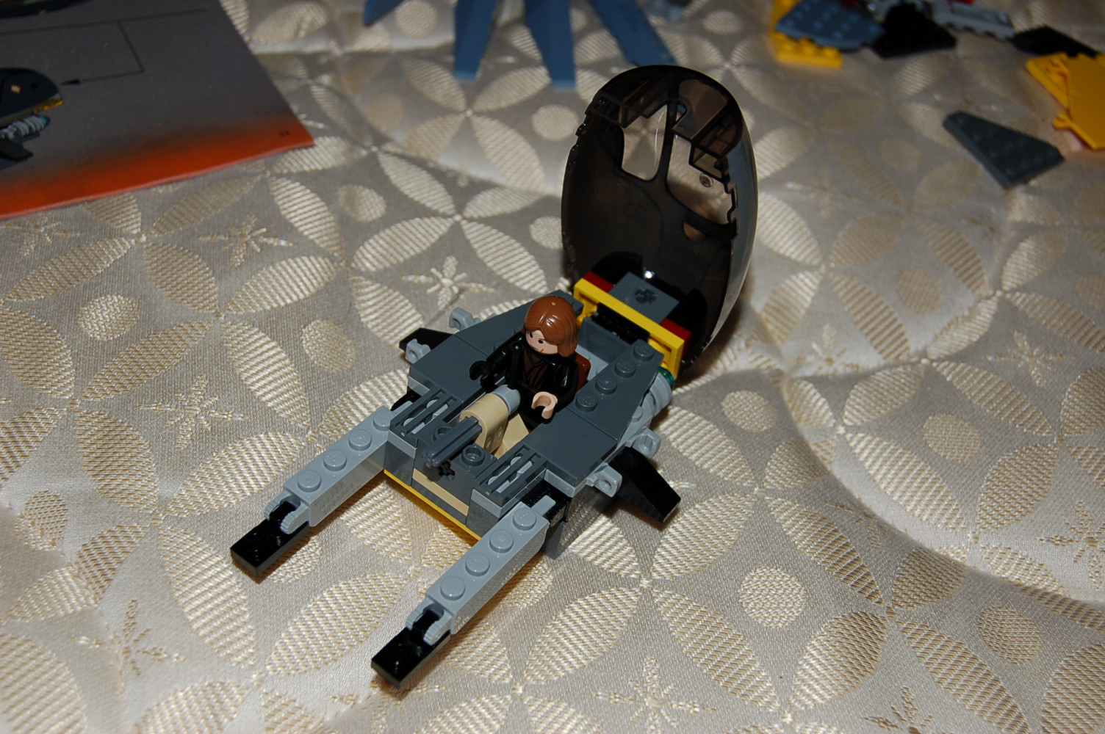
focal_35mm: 45
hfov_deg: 43.6
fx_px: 1380
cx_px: 552
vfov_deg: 29.8
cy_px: 367
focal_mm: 30
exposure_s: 1/125
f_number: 5.6
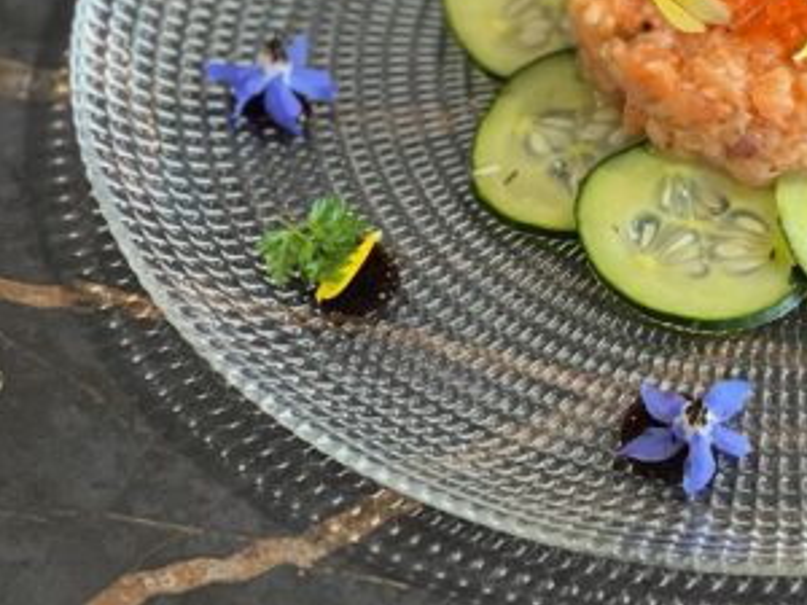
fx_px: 3893
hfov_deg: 11.7
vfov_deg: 8.9
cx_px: 783
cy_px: 59
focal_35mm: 167
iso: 320
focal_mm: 9
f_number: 2.8
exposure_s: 1/33
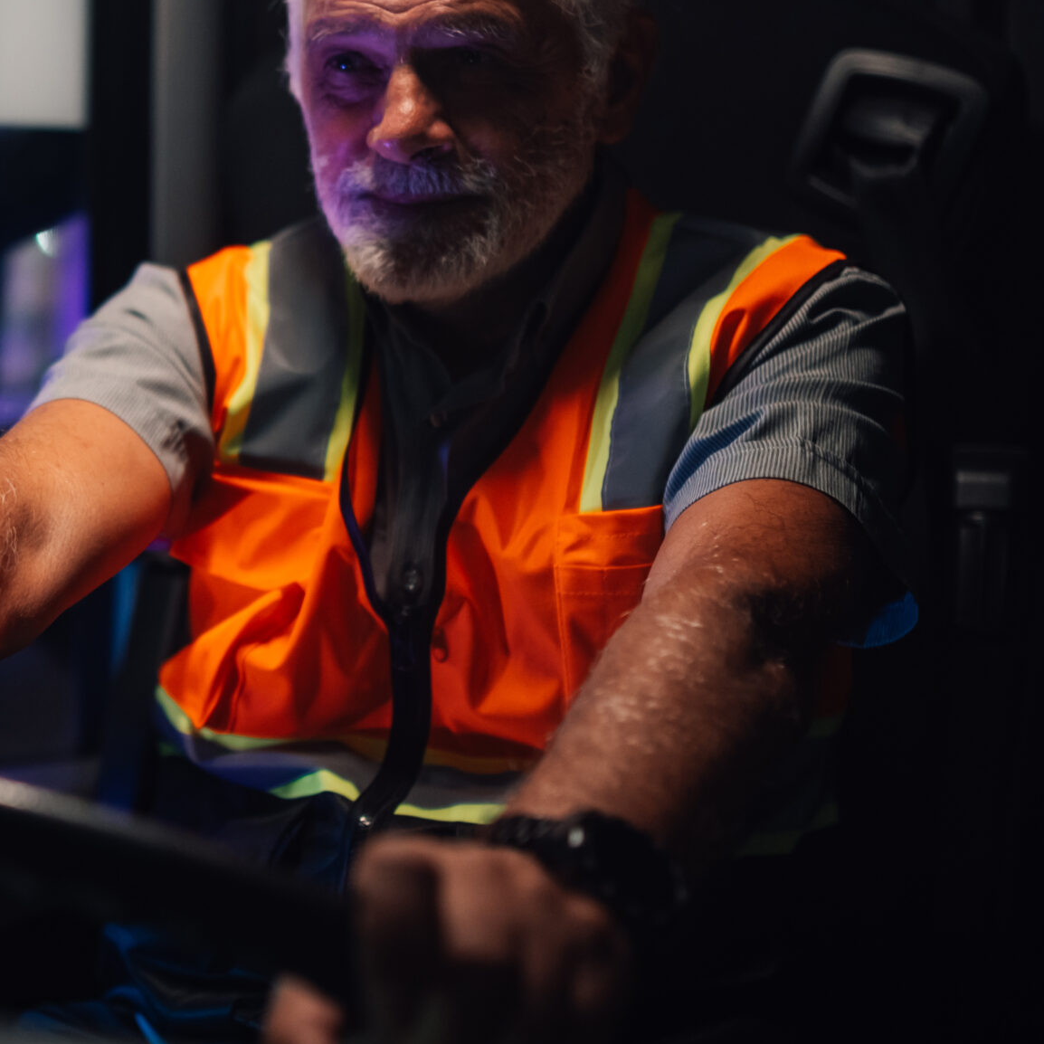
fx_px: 2252
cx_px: 36
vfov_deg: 26.0
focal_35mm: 66
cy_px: 380
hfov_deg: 25.0
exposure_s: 1/60
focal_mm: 35
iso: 800
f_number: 1.4
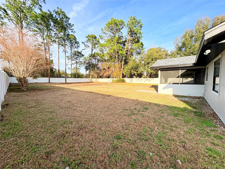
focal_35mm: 14
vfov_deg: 85.7
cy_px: 84
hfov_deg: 102.1
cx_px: 112
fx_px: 91
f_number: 2.2
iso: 64
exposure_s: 1/1323
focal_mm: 2.22
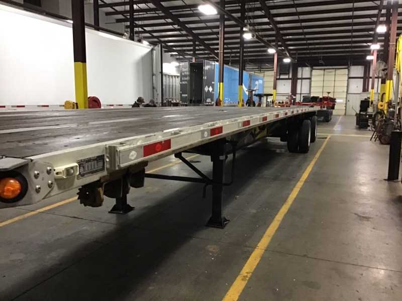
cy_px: 150
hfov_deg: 58.4
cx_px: 201
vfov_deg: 45.4
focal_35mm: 31
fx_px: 360
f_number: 2.4
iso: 200
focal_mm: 3.3
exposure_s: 1/20
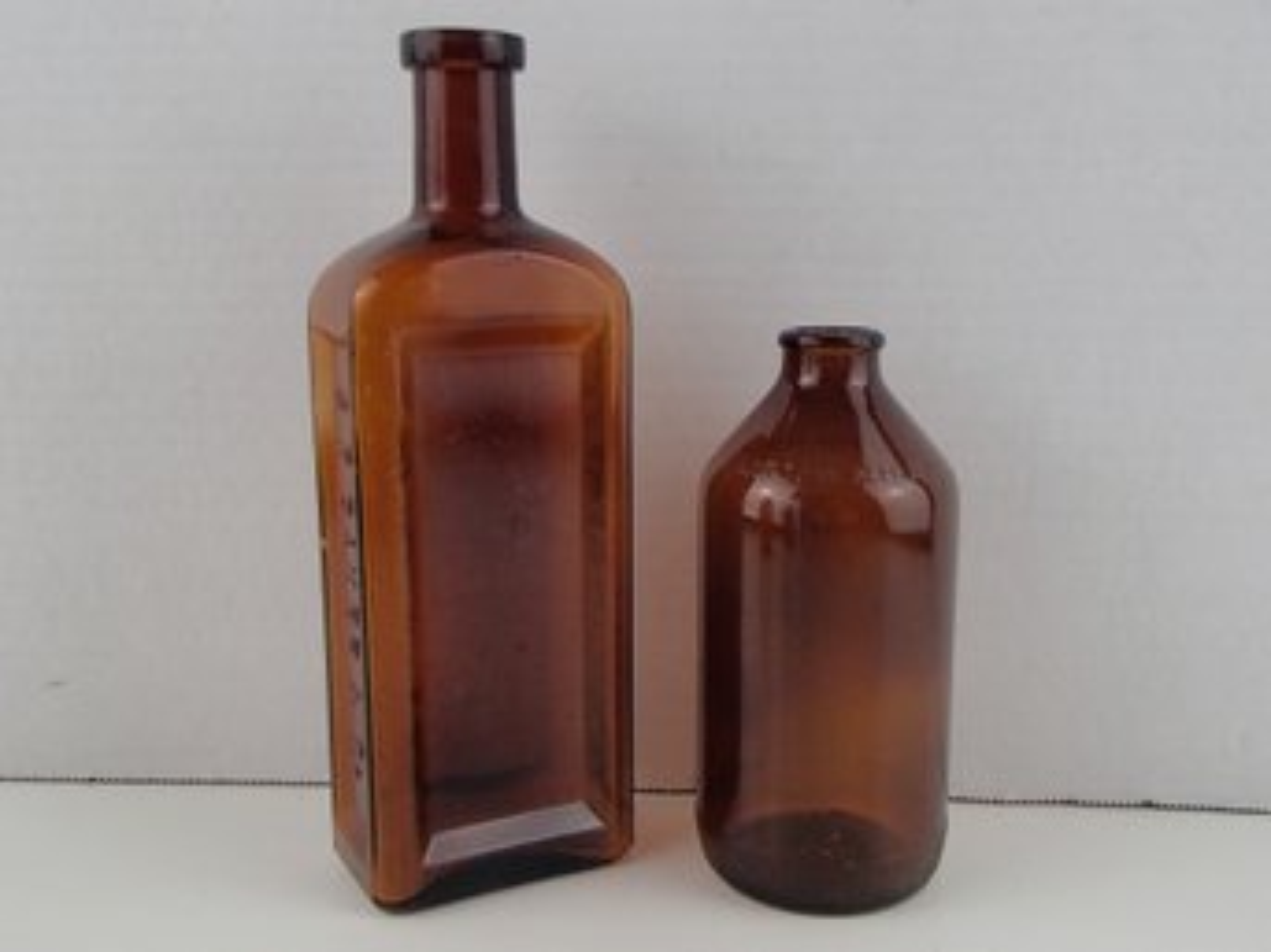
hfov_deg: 50.2
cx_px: 636
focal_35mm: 37
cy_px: 476
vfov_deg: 38.6
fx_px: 1358
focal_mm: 6.64
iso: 250
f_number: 4.7
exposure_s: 1/160
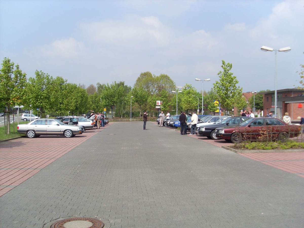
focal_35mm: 38
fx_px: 334
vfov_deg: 37.7
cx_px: 152
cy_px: 114
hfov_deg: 49.0
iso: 80
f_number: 7.7
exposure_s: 1/250
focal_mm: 6.3
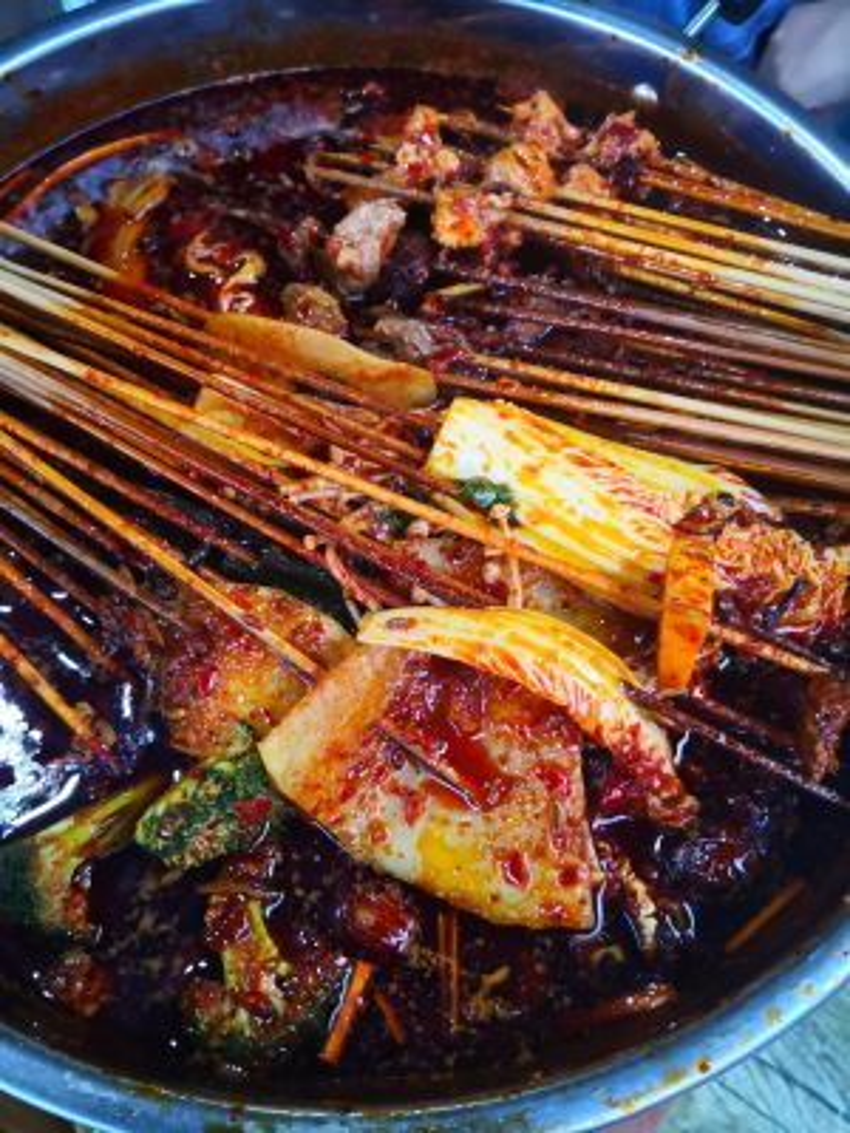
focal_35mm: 27
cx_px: 425
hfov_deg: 51.4
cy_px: 566
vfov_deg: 65.3
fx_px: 884
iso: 640
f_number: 1.6
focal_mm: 3.95
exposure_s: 1/50
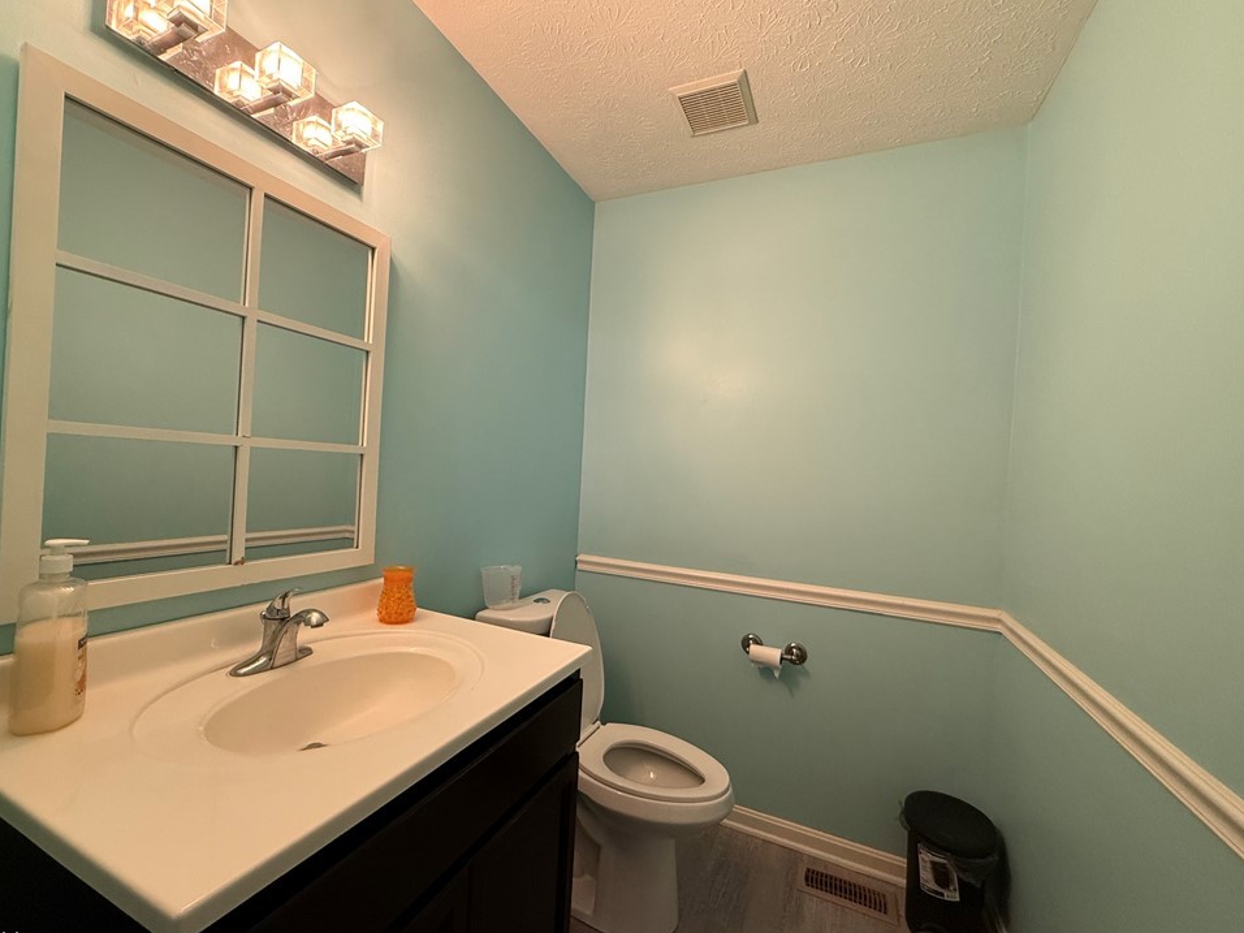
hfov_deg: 98.1
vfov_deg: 81.7
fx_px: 539
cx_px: 595
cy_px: 472
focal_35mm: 15
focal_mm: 2.22
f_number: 2.2
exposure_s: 1/60
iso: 400
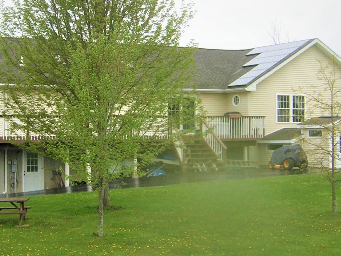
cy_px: 109
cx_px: 135
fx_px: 768
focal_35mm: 78
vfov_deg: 18.9
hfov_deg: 25.0
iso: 50
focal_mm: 7.1
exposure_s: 1/137
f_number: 6.4
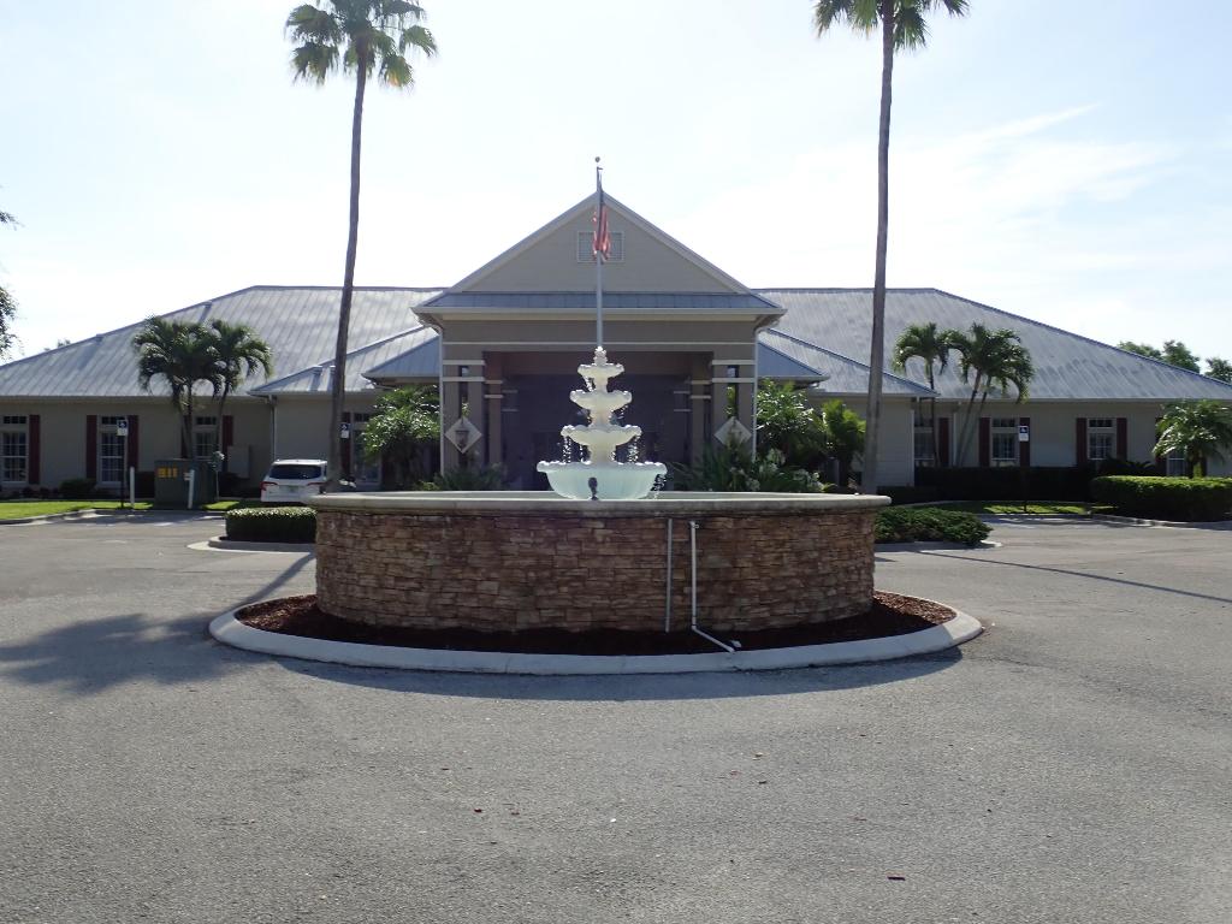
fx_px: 1352
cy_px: 462
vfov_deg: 37.7
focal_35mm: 38
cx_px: 616
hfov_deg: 49.0
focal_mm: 6.86
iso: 100
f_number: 10
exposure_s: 1/125
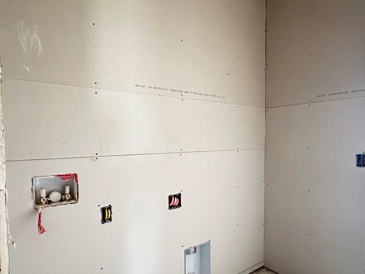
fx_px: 253
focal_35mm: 24
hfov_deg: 71.3
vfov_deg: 56.7
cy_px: 150
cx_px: 206
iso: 500
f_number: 2.2
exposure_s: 1/60
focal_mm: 2.22
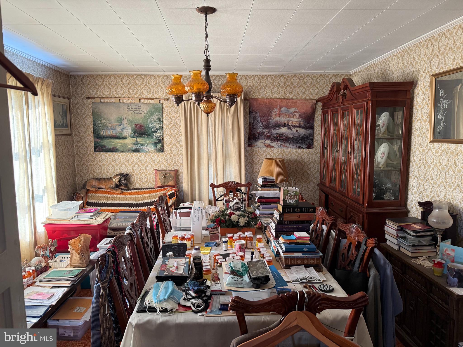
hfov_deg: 71.6
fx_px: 321
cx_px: 232
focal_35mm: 24
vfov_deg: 56.8
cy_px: 174
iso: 200
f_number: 1.78
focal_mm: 6.76
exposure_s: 1/120
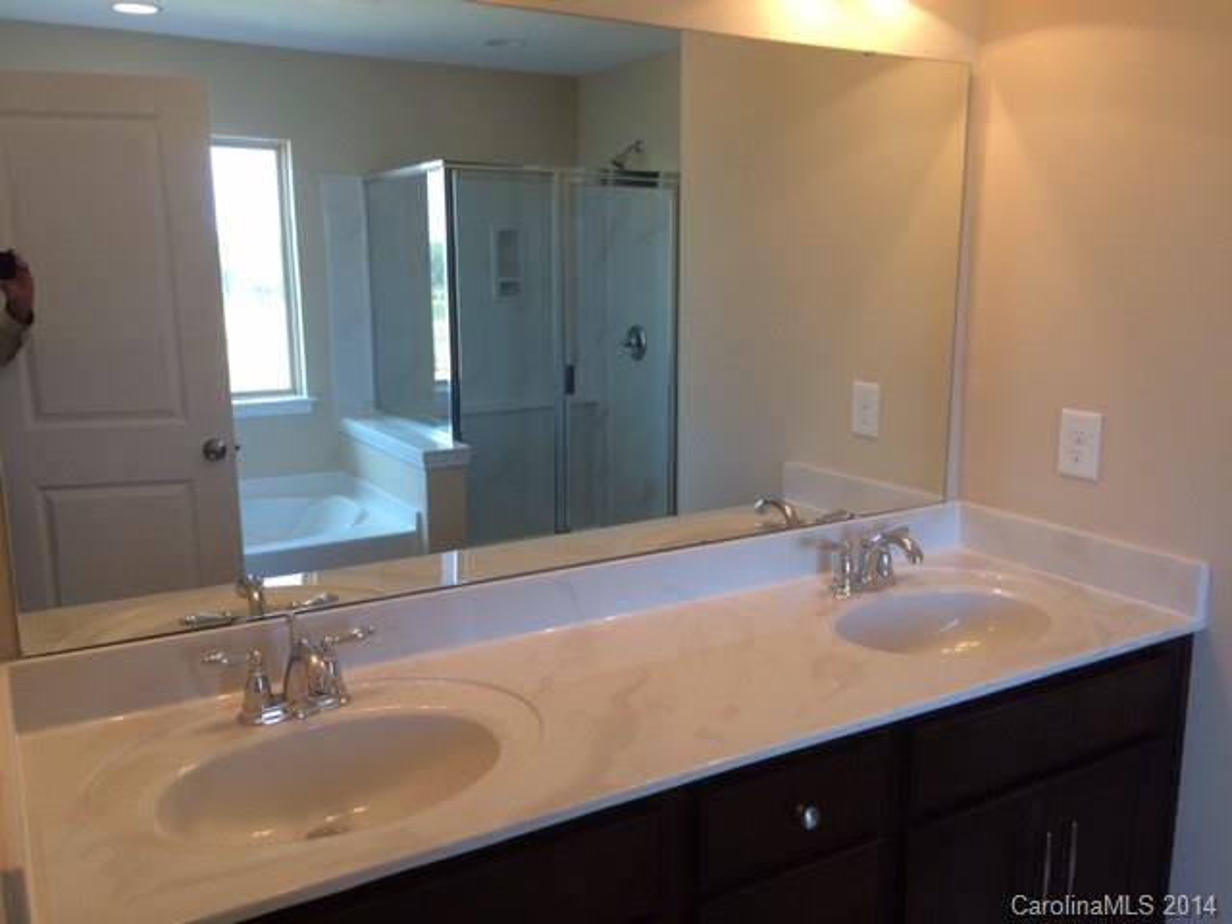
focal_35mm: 29
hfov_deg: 61.7
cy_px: 462
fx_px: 1032
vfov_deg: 48.2
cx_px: 616
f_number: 2.2
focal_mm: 4.15
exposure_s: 1/60
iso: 40
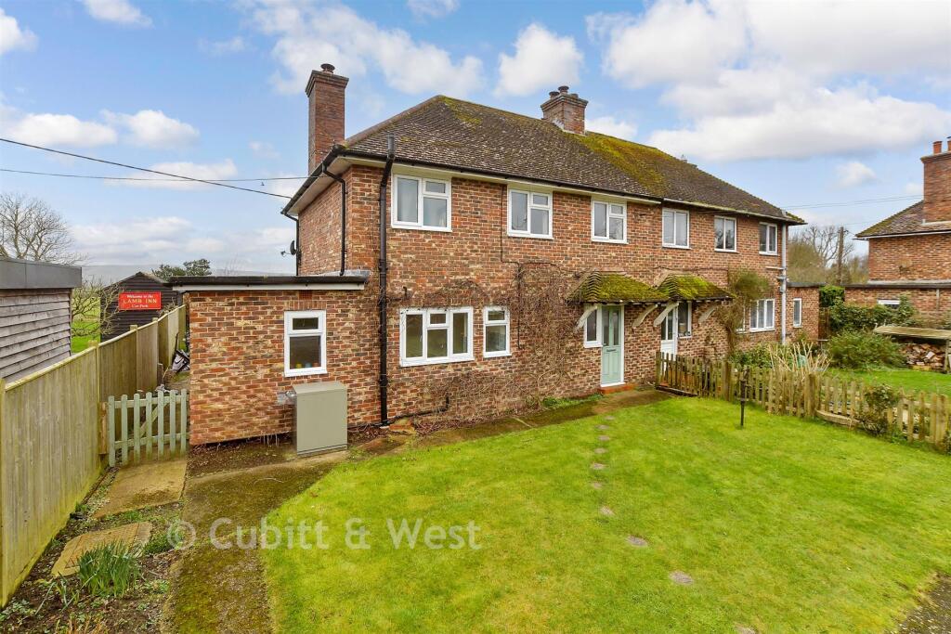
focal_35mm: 15
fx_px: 396
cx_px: 476
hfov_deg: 100.4
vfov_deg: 77.3
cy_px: 317
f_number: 8
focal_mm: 10
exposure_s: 1/125
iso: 160
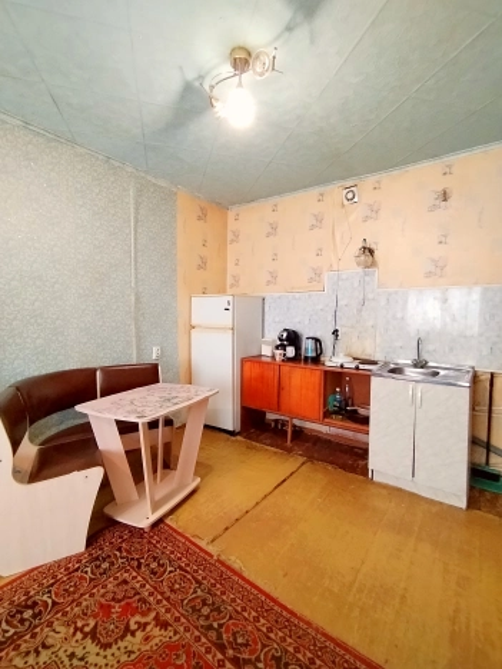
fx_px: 309
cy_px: 334
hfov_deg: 78.1
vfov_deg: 94.5
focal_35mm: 16
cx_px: 251
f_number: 2.2
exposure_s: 1/33.3
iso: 793
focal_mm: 1.42
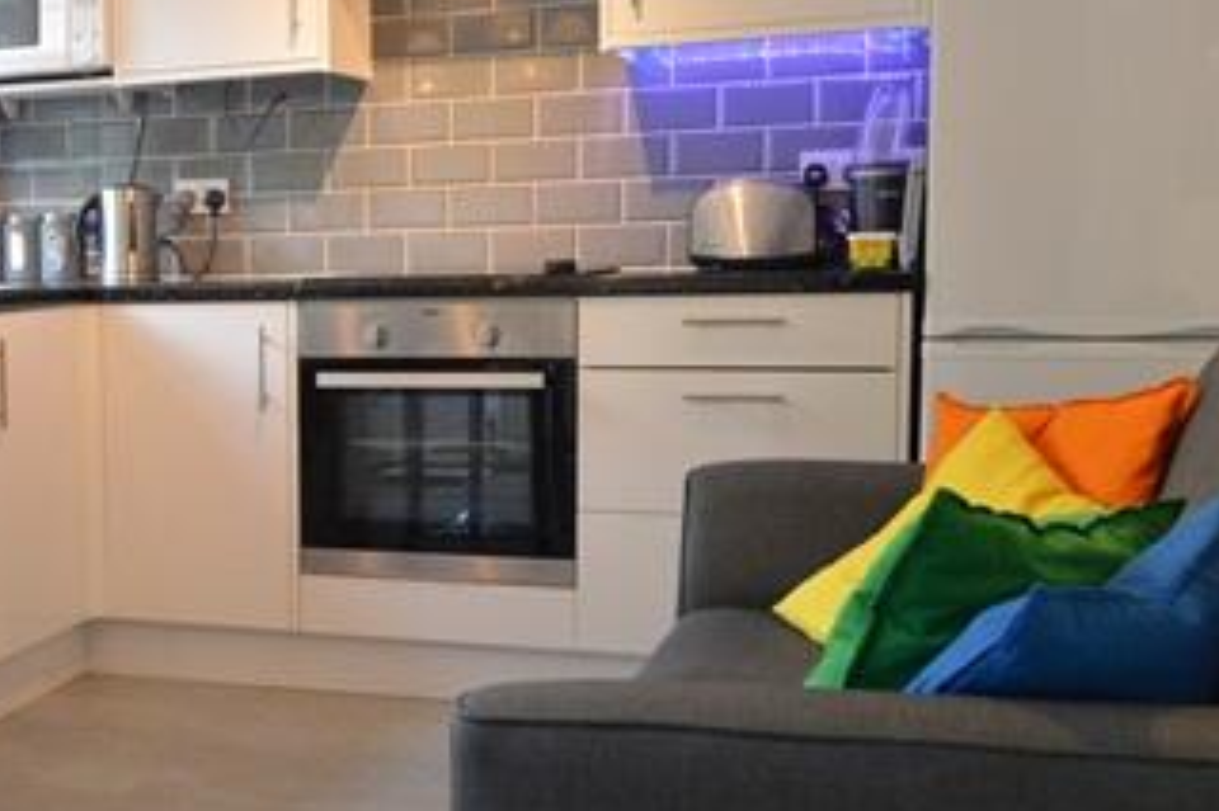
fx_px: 1827
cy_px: 442
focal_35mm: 54
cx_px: 11
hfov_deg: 33.8
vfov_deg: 25.0
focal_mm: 18
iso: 1600
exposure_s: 1/100
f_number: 5
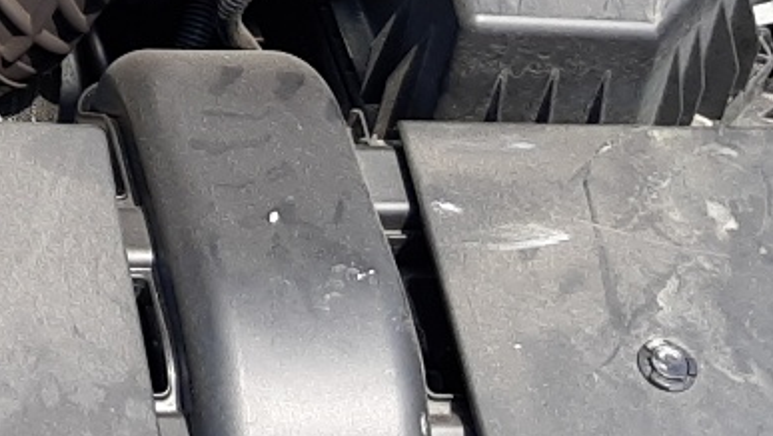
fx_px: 2399
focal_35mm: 117
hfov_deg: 16.8
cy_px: -268
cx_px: -354
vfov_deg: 10.0
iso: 40
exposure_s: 1/1111
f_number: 1.7
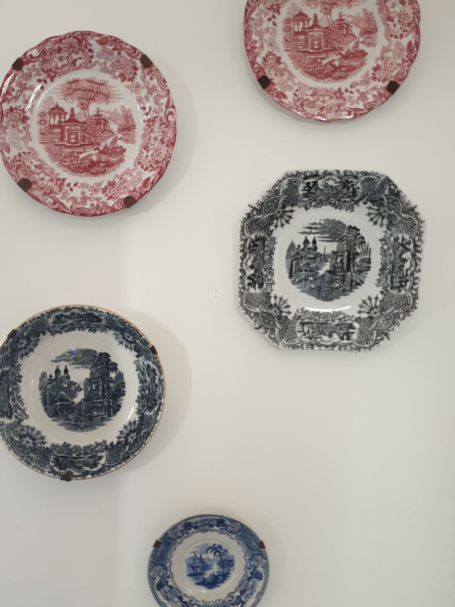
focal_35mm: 38
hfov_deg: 37.7
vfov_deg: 49.0
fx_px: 666
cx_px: 217
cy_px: 309
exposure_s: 1/20
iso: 250
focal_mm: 4.3
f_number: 1.5
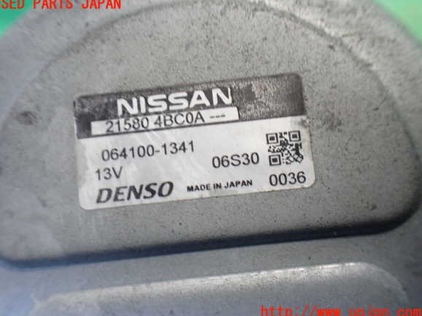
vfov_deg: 45.4
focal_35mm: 31
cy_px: 158
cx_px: 207
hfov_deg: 58.4
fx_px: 378
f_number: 2.3
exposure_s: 1/60
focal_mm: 5.4
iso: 800
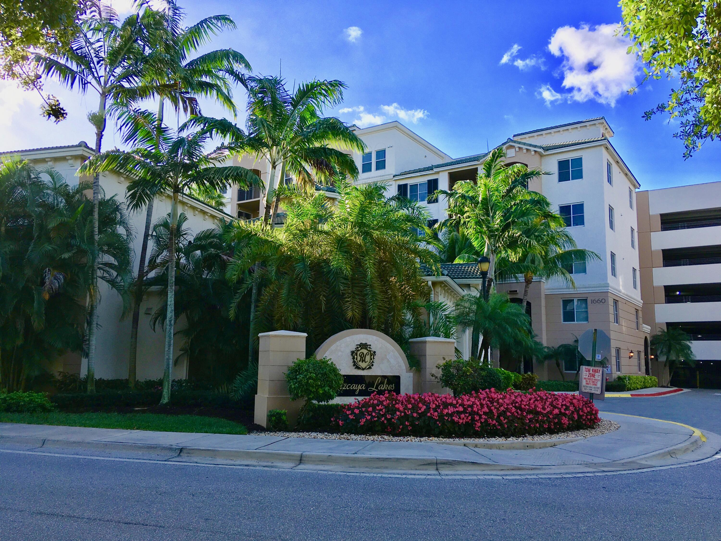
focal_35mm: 29
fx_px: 604
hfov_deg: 61.7
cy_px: 270
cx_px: 360
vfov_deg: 48.2
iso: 25
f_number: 2.2
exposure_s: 1/739
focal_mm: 4.15
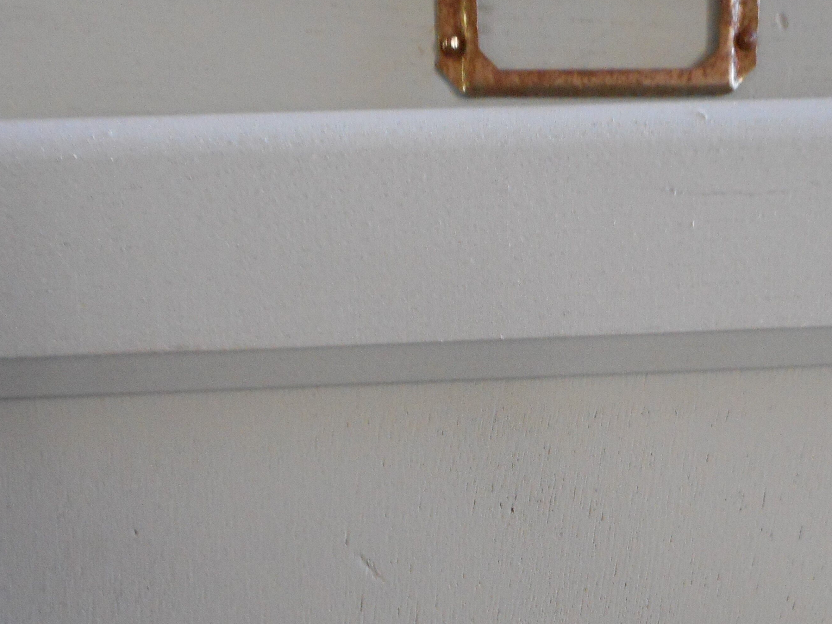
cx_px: 518
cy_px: 547
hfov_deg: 38.7
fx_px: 1178
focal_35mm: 49
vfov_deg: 28.6
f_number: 3.7
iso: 400
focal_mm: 4.5
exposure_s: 1/13
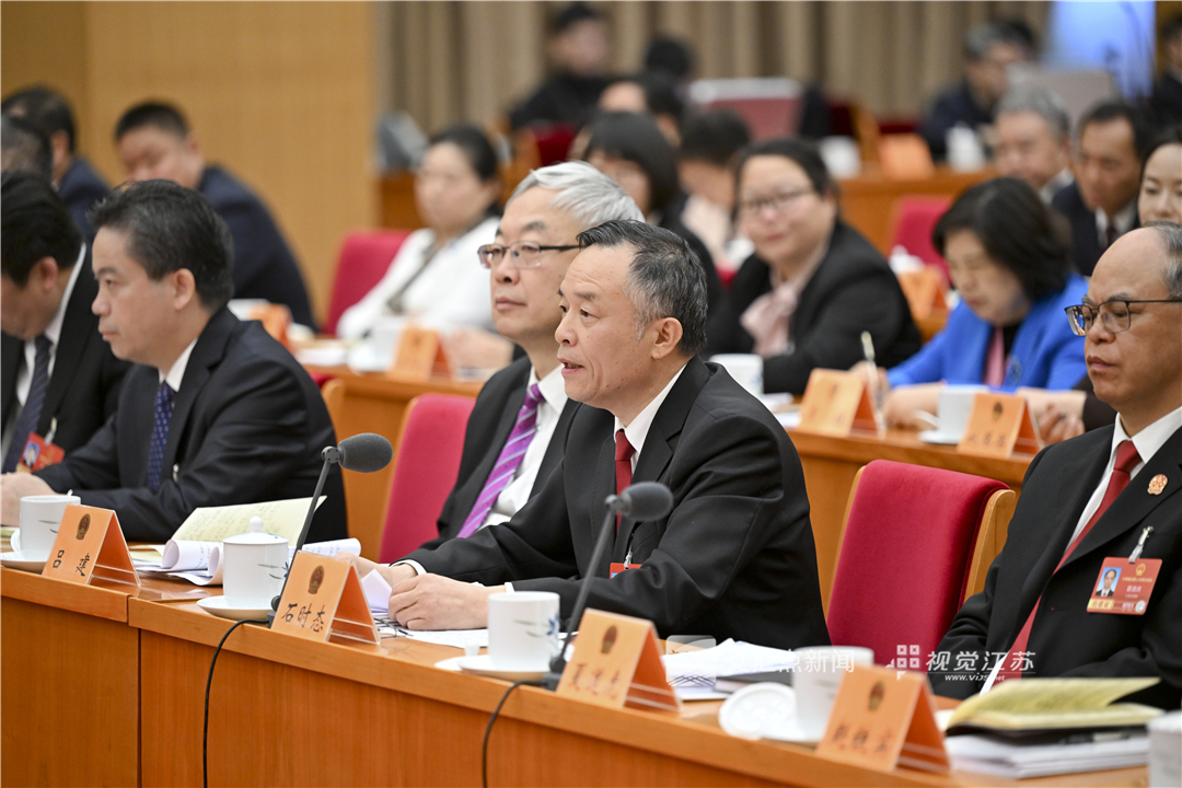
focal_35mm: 170
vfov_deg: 8.1
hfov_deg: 12.1
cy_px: 394
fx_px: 5581
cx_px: 591
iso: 2500
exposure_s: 1/320
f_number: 2.8
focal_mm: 170
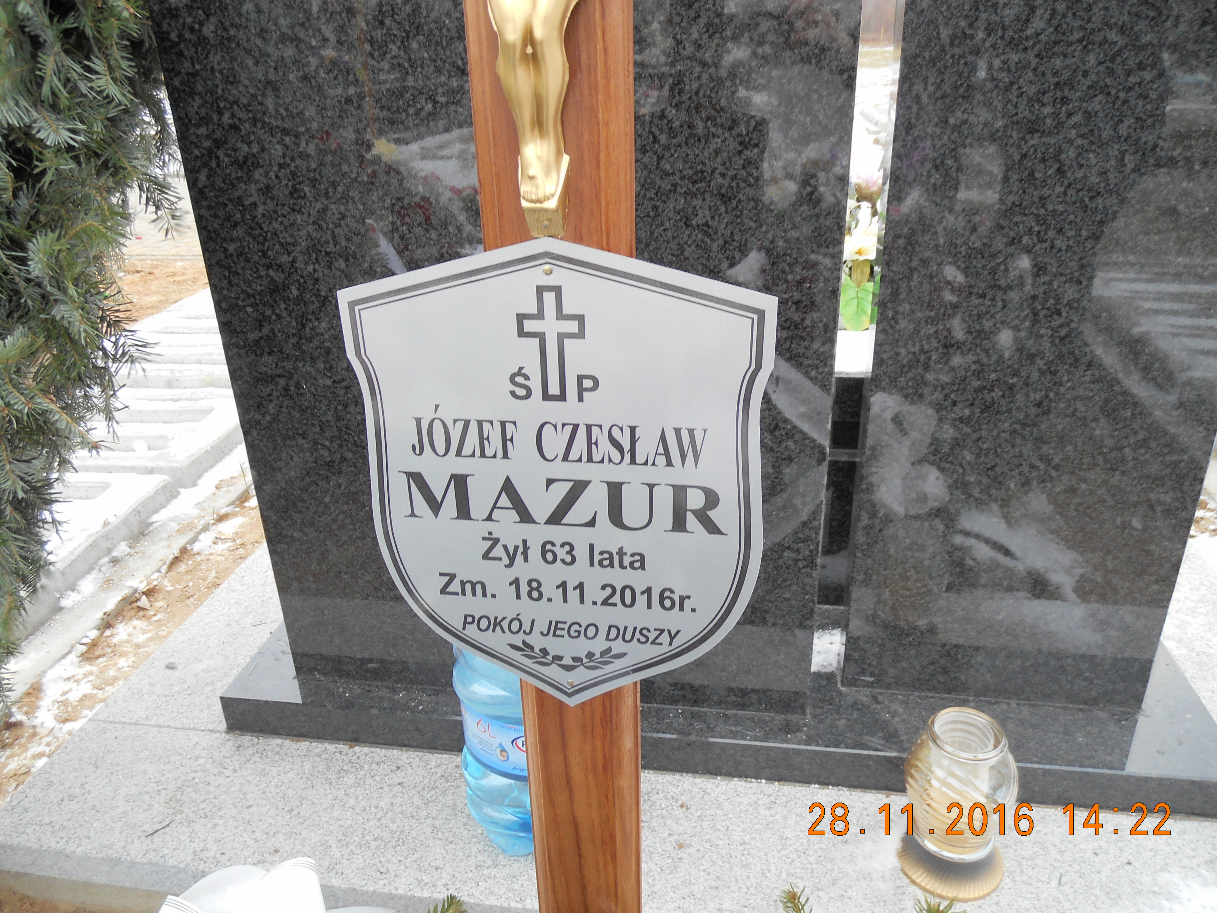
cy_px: 456
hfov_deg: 69.4
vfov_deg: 54.9
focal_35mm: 25
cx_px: 608
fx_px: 879
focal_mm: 4.5
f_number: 3.5
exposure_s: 1/30
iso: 110
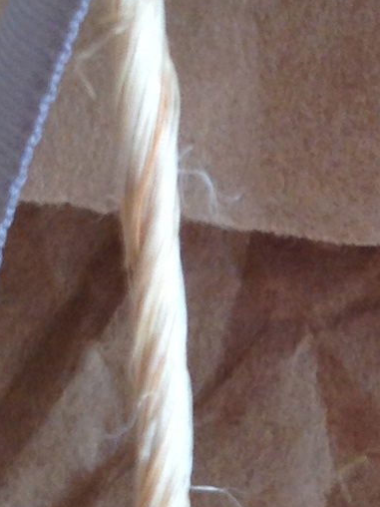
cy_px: 437
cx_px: 787
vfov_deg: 8.8
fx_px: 3293
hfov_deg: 6.4
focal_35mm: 225
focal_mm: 4.28
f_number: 2.4
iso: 50
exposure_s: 1/24
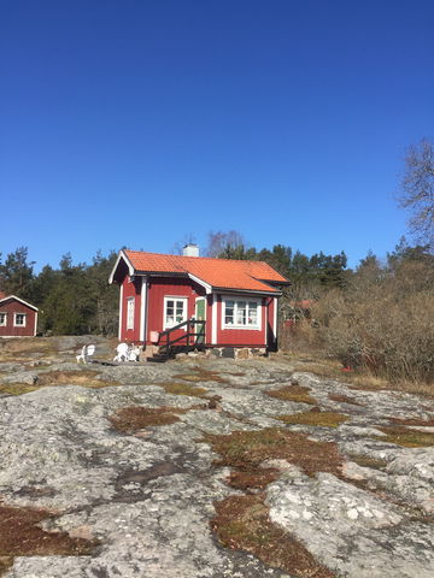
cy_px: 289
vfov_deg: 61.7
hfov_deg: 48.2
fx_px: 485
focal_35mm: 29
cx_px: 217
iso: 32
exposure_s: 1/1883
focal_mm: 4.15
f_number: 2.2
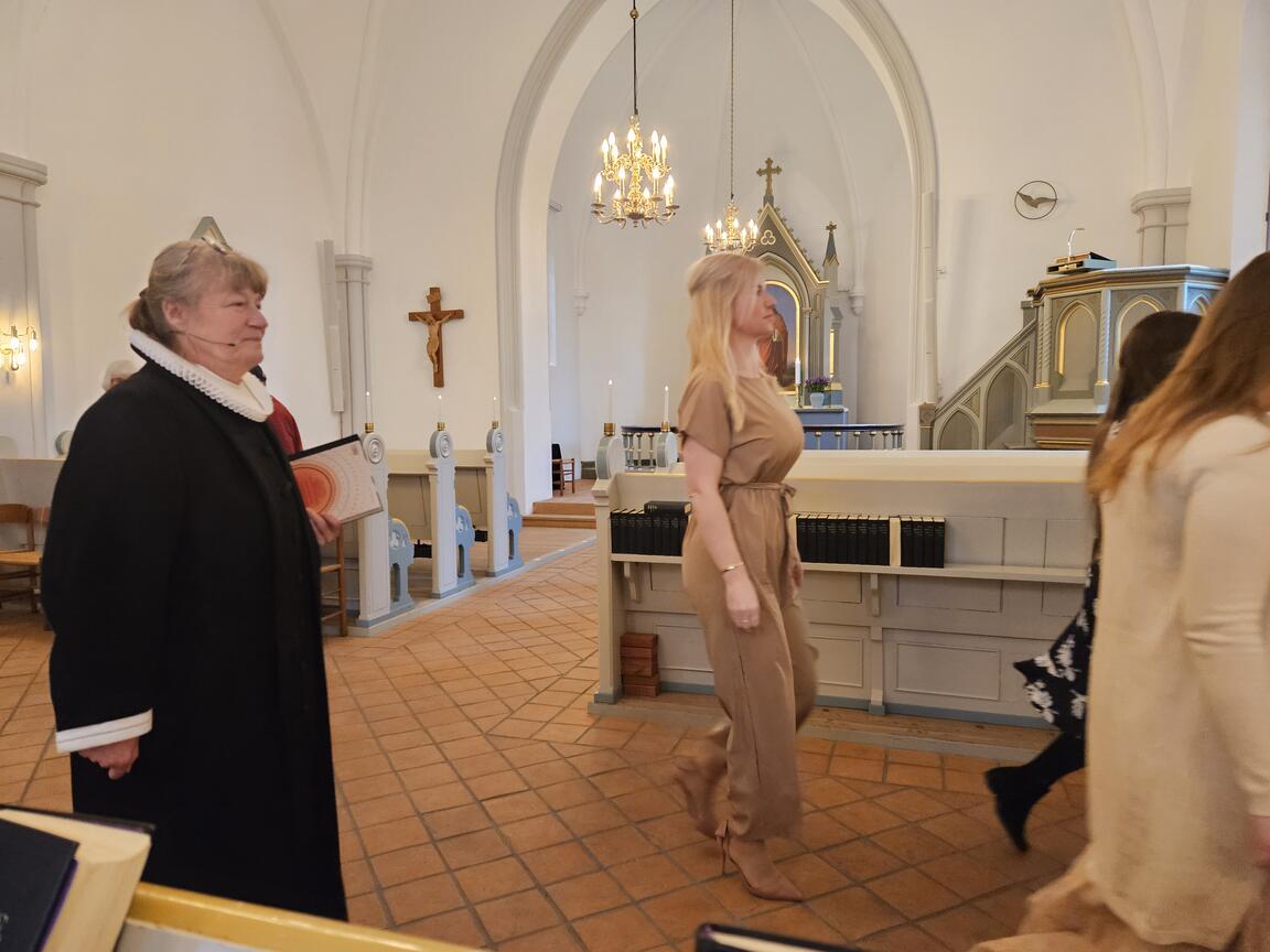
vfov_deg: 58.9
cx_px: 635
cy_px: 476
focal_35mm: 23
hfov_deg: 73.9
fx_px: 844
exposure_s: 1/100
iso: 800
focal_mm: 5.4
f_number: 1.8
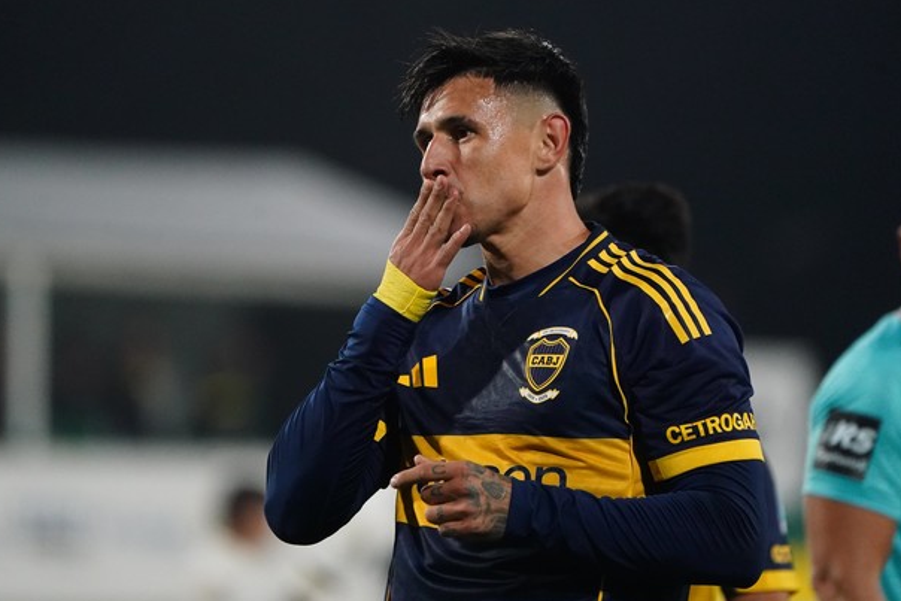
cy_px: 276
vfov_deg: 1.9
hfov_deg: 2.9
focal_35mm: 715
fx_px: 17898
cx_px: 398
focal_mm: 600
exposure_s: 1/1250
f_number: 6.3
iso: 8000
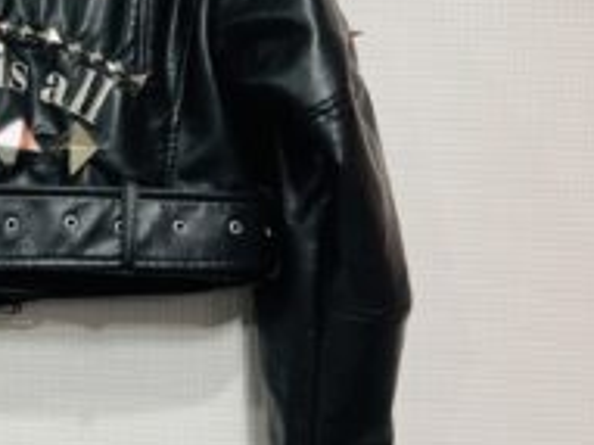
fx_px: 1029
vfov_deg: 24.1
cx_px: -3
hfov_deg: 30.0
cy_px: 115
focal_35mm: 60
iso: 100
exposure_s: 1/121
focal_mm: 5.7
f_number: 1.5
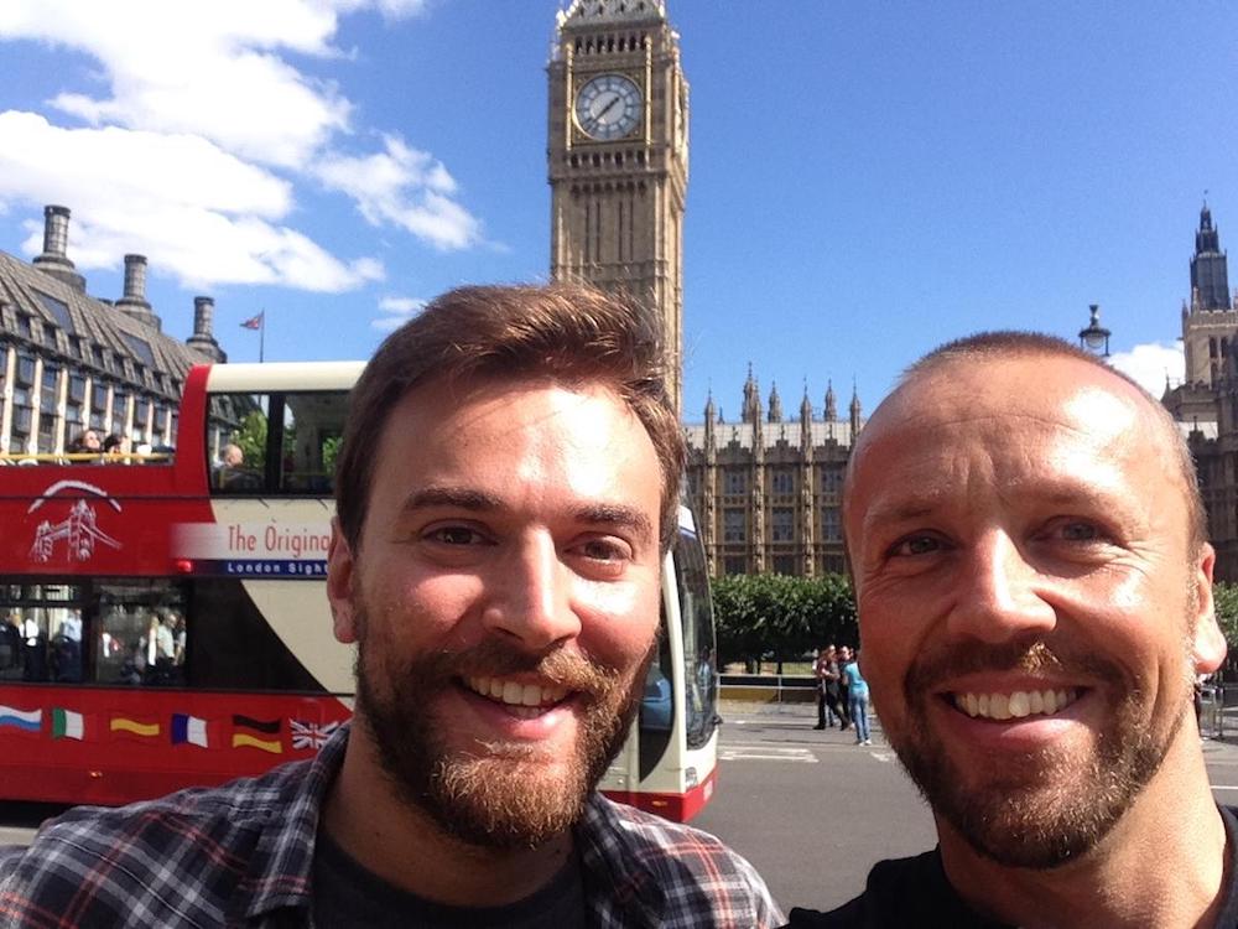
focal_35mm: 35
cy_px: 464
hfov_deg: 52.6
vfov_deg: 40.7
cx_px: 619
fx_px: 1252
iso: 32
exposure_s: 1/805
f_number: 2.4
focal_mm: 2.18
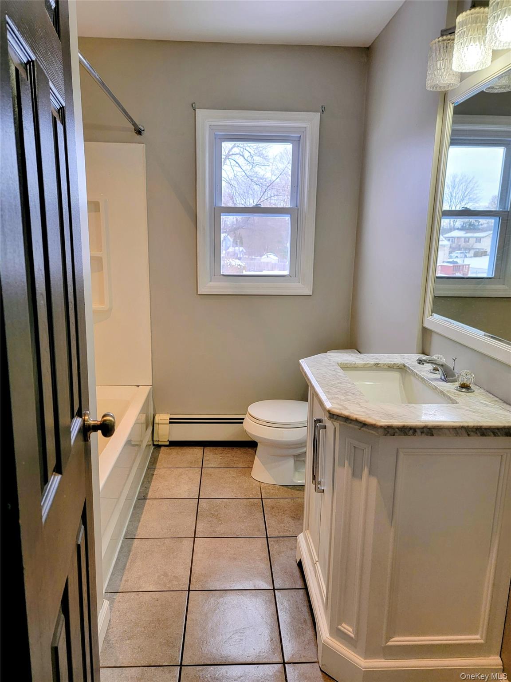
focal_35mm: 24
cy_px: 341
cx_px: 256
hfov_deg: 56.8
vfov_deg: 71.6
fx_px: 472
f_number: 1.8
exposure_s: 1/120
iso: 100
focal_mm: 6.7
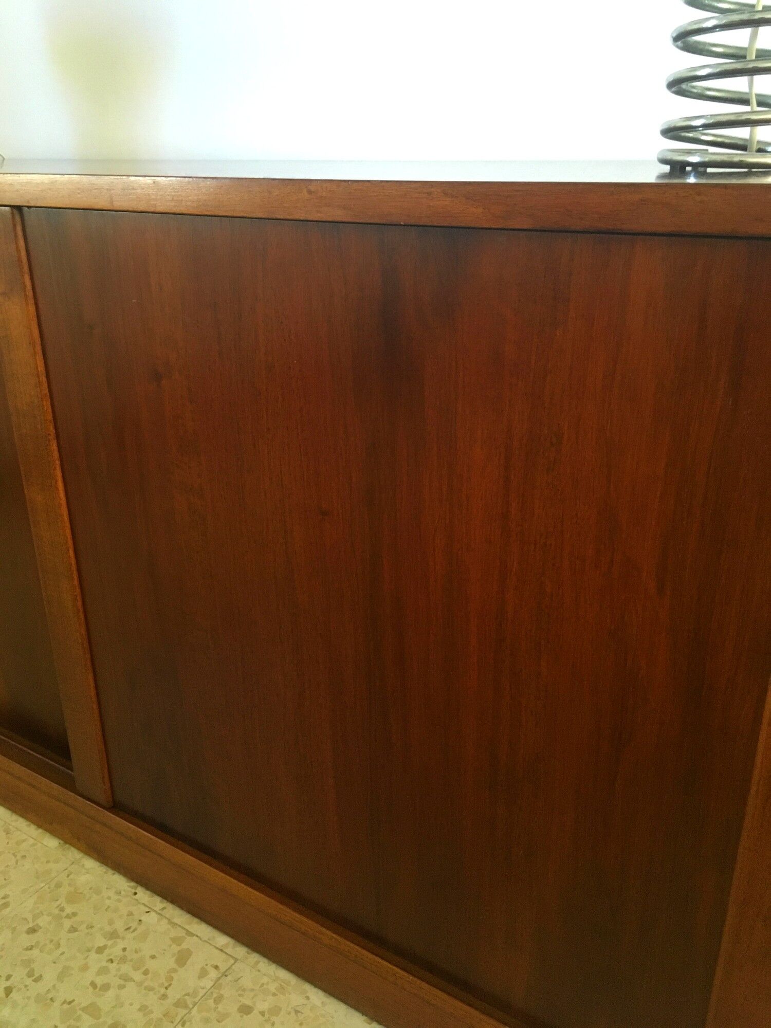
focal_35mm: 29
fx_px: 861
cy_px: 514
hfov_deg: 48.2
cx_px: 386
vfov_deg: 61.7
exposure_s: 1/33
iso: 200
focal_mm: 4.15
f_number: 2.2
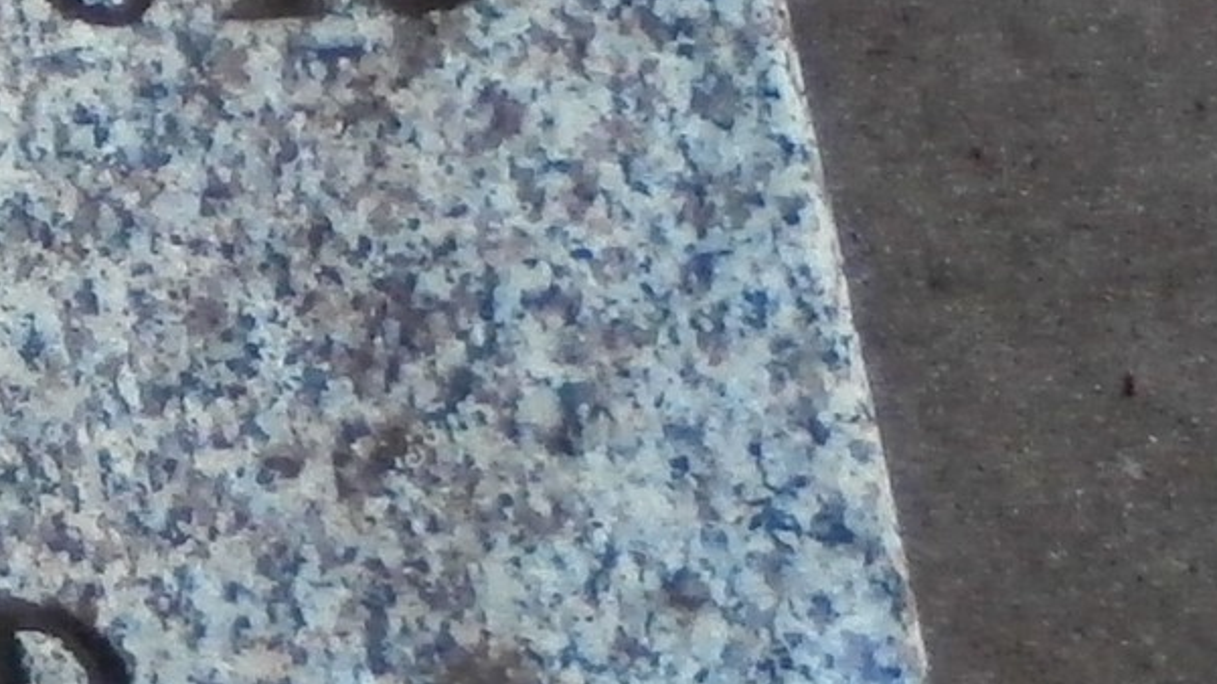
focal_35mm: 369
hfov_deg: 5.7
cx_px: -1491
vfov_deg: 3.3
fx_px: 11907
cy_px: -957
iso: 160
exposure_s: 1/100
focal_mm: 12.1
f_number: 4.7
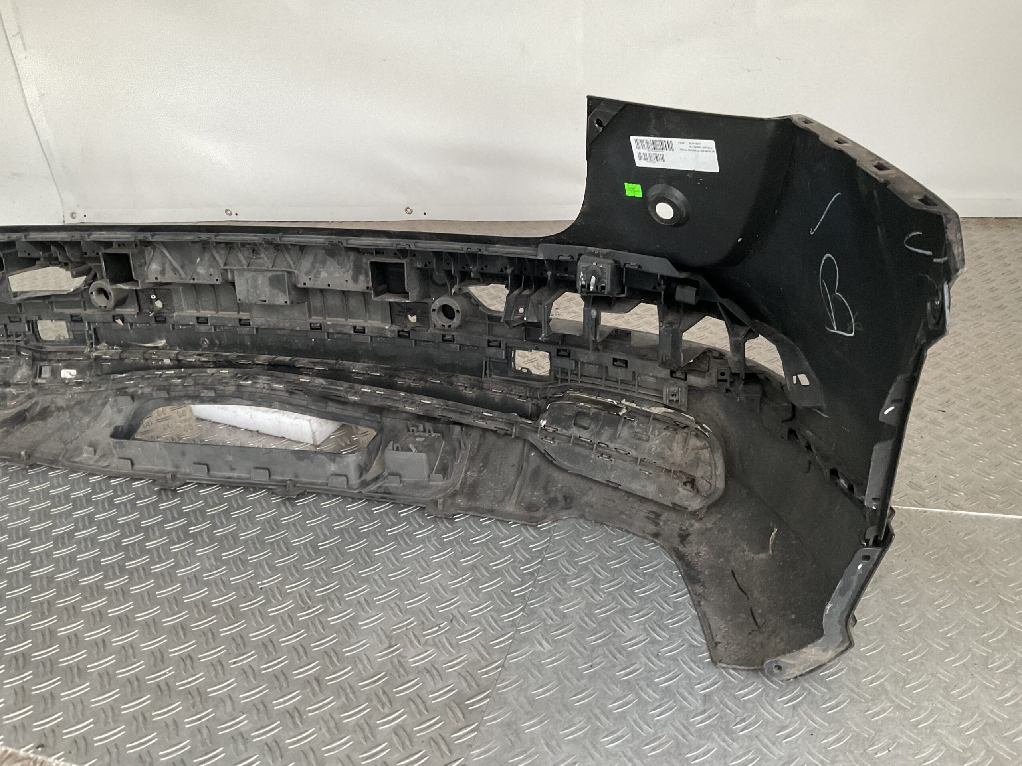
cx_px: 511
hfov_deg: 61.7
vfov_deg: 48.2
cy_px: 383
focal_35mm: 29
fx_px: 856
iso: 125
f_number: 1.8
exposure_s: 1/50
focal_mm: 3
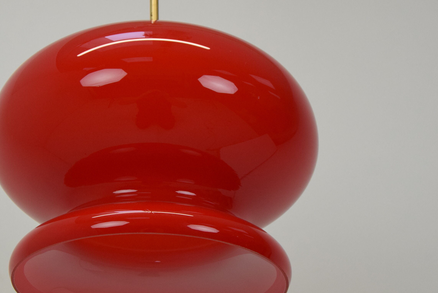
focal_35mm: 69
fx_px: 836
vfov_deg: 19.8
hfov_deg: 29.2
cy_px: 185
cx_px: 155
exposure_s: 1/320
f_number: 9
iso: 1600
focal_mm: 35
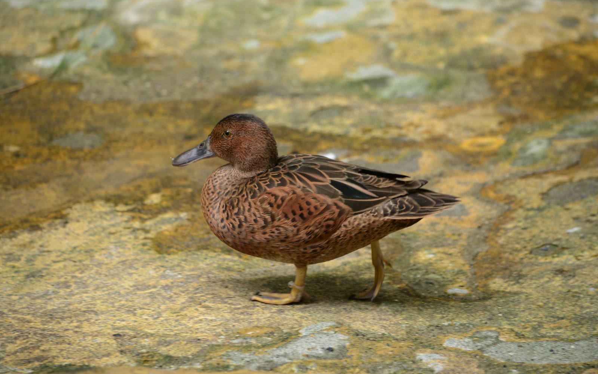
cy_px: 183
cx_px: 299
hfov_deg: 9.8
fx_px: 3488
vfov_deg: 6.1
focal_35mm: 214
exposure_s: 1/200
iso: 320
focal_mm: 140
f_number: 4.8
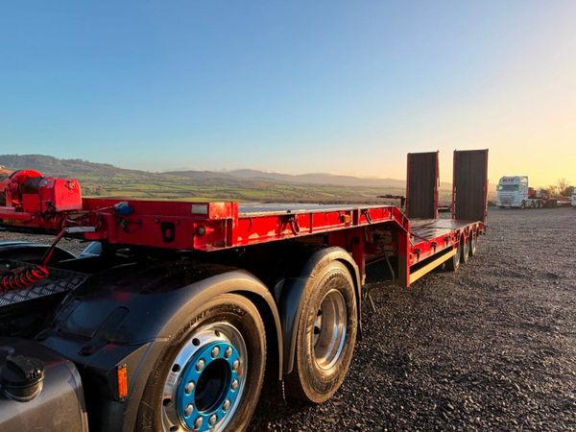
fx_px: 399
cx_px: 288
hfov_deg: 71.6
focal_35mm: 24
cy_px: 216
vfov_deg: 56.8
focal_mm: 6.76
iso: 100
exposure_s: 1/1060
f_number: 1.78
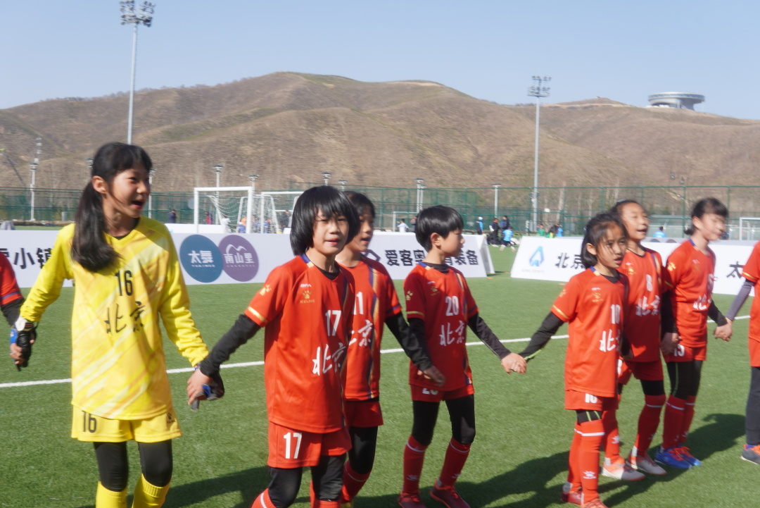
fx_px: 950
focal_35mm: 45
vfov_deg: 29.9
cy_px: 254
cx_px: 380
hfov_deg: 43.6
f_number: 16
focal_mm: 30
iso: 100
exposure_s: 1/60
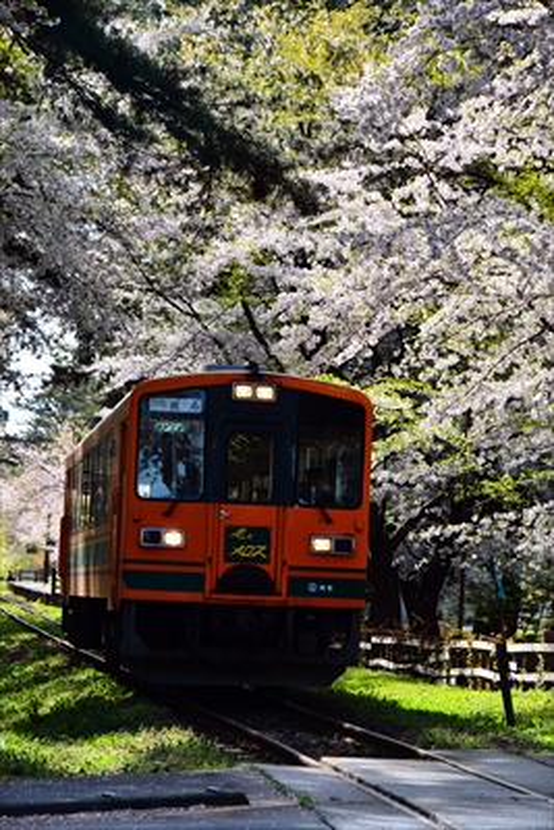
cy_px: 415
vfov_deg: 15.2
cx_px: 277
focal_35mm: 135
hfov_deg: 10.2
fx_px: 3113
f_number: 9
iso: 400
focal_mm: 135
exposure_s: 1/320
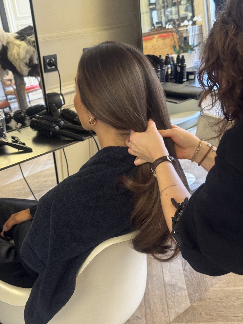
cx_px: 122
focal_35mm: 48
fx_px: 449
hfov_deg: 30.3
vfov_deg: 39.7
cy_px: 162
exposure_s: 1/33
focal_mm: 6.76
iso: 200
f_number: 1.78
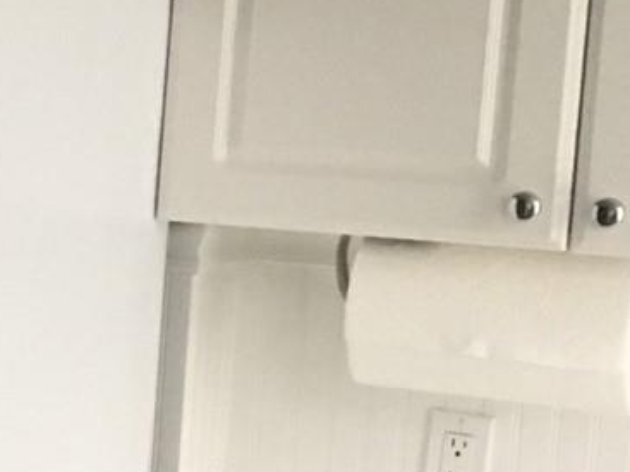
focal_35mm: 162
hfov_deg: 10.9
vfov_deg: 9.2
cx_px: -699
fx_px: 2947
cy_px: 319
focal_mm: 4.15
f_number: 2.2
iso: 200
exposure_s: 1/24
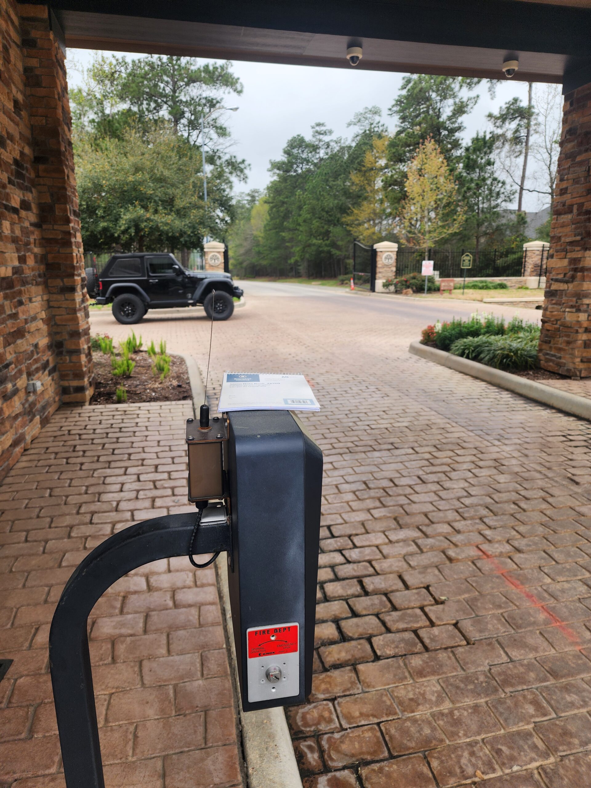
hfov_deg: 58.9
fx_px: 524
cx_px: 296
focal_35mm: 23
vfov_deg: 73.9
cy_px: 394
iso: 12
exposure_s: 1/327
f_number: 1.8
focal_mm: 6.4
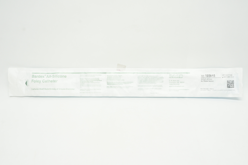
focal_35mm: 36
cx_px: 124
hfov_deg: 53.2
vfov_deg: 36.8
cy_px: 82
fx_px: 248
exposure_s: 1/15
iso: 400
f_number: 11
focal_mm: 24
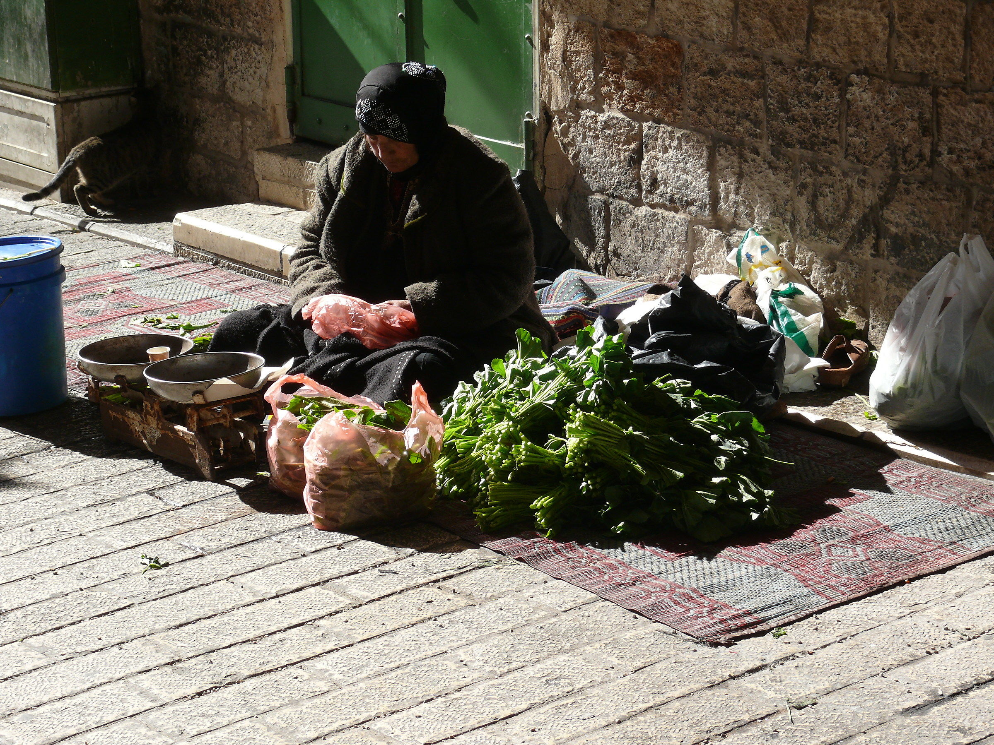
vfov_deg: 15.9
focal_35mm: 93
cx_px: 497
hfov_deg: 21.1
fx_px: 2670
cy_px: 372
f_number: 5.6
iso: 100
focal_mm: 19.7
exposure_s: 1/250
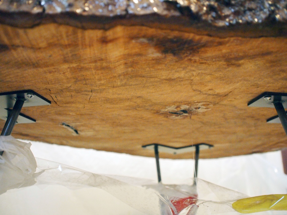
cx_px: 144
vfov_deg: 41.8
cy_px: 108
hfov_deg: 54.0
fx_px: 282
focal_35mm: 34
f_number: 2.8
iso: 1600
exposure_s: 1/30
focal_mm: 17
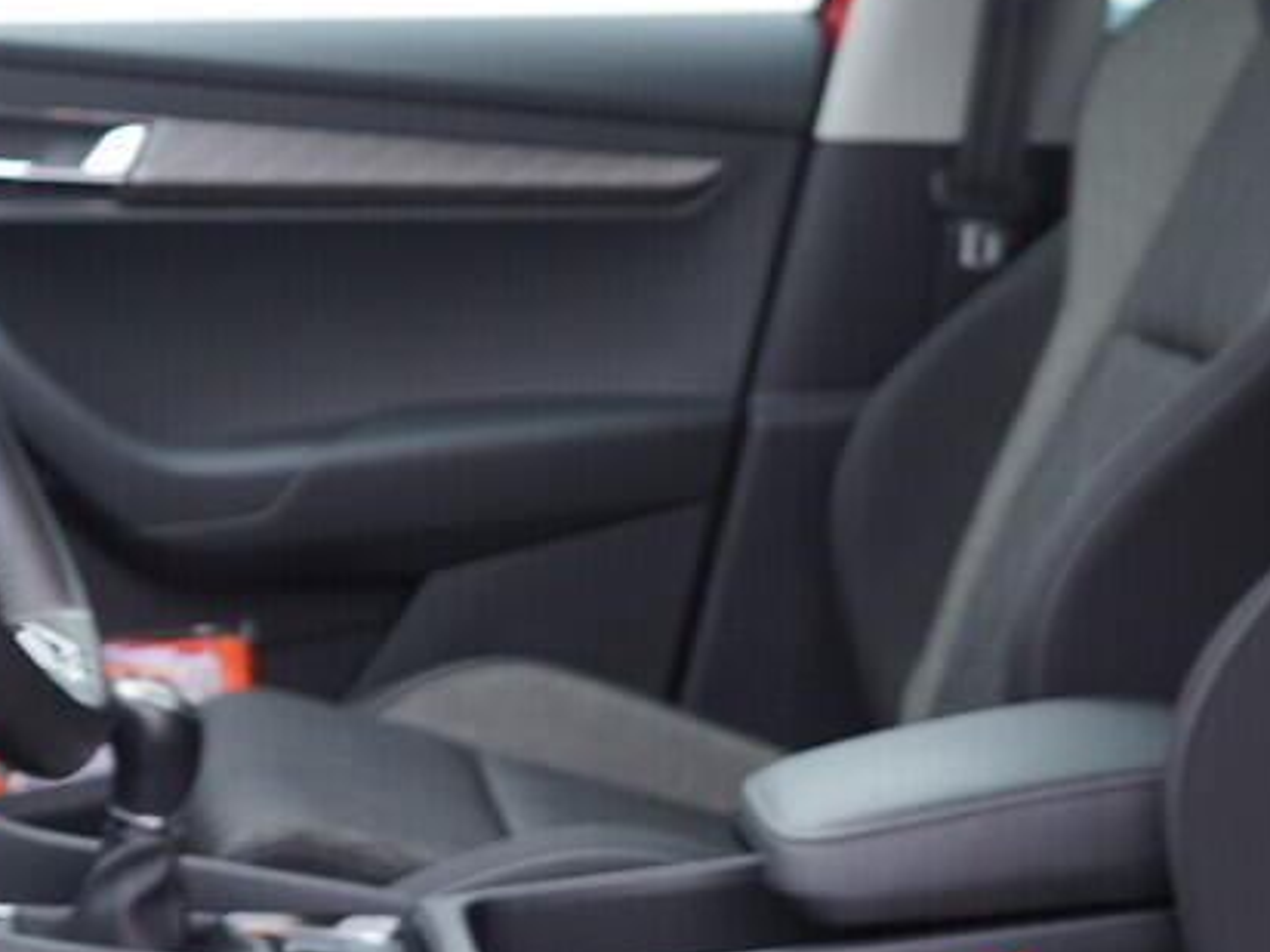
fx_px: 3155
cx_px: 746
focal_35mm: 86
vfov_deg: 17.0
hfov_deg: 22.7
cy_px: 759
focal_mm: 24
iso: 200
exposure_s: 1/40
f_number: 2.8
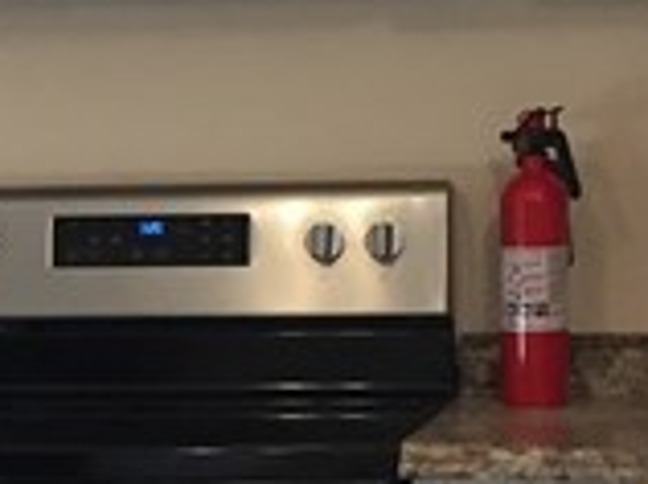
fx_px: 3514
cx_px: -152
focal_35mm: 188
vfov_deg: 7.9
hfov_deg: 10.3
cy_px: 365
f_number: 2.2
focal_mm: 4.15
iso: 100
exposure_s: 1/30
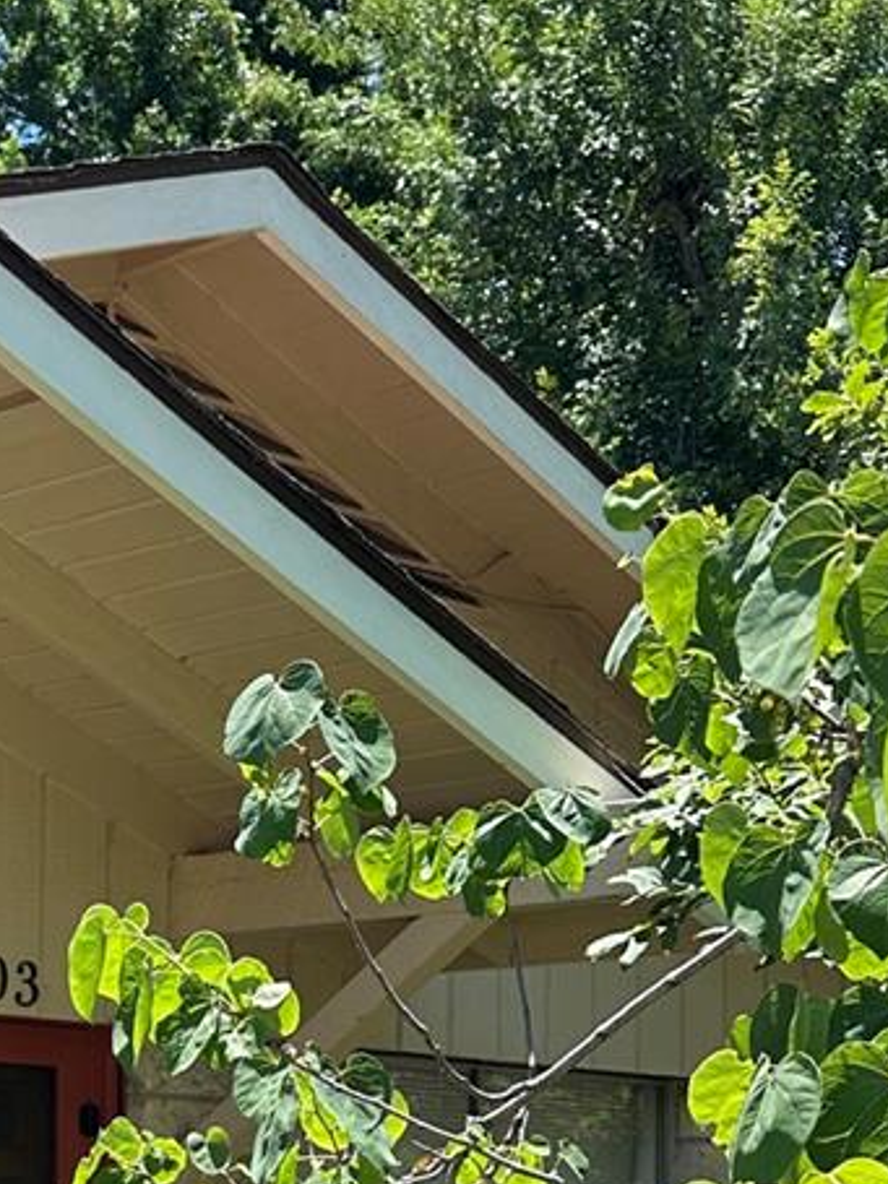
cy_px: 1239
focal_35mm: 81
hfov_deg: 17.1
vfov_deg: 23.0
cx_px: -263
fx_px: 2772
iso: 80
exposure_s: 1/1374
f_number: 1.78
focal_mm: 6.86
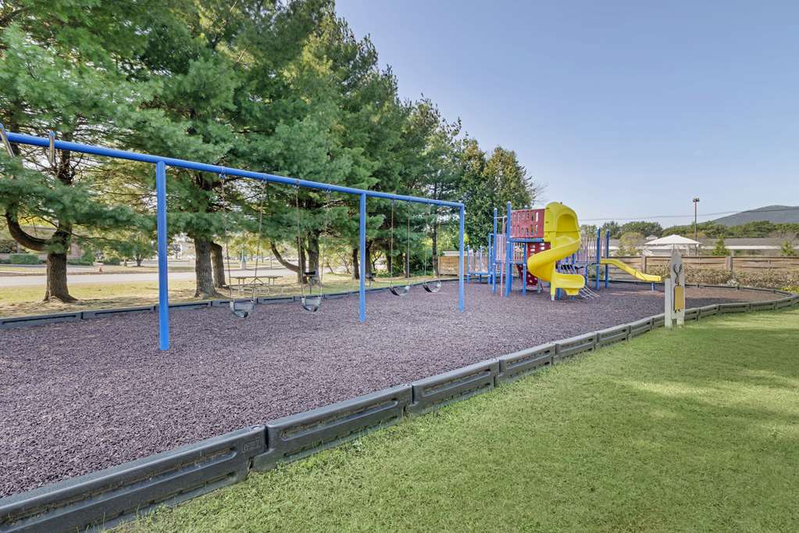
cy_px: 266
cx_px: 400
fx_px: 355
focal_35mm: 16
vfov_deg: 73.7
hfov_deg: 96.7
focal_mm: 16
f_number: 9
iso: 100
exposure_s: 1/320
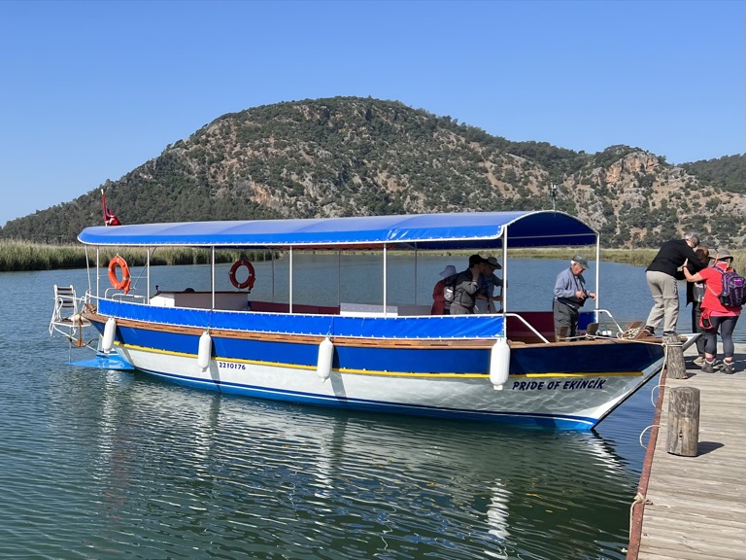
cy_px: 280
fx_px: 560
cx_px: 373
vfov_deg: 53.1
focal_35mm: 26
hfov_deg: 67.3
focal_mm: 5.7
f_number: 1.5
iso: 50
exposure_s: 1/4831
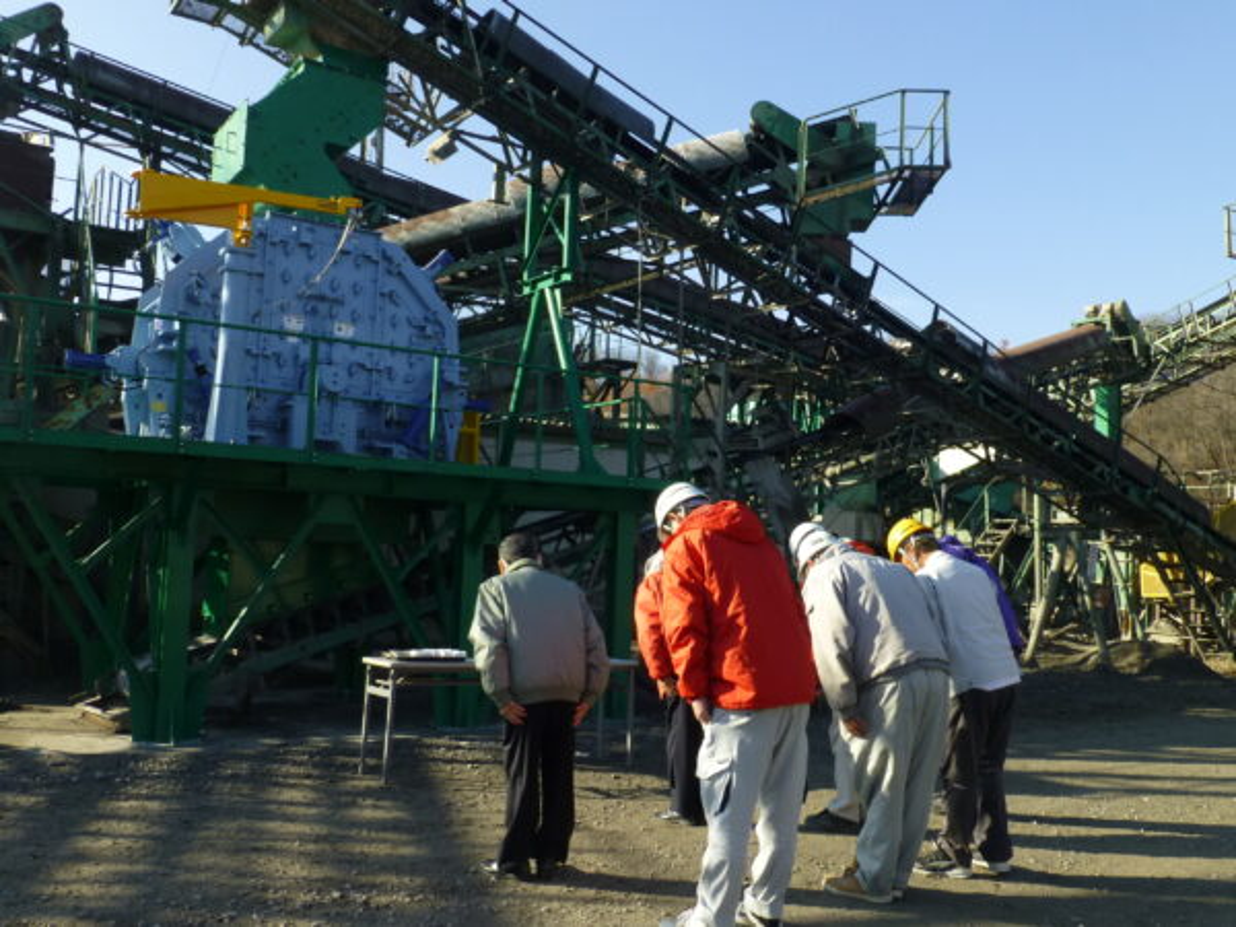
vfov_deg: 45.4
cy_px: 464
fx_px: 1107
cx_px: 618
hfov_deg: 58.4
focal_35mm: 31
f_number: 4
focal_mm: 5.4
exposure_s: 1/400
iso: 100
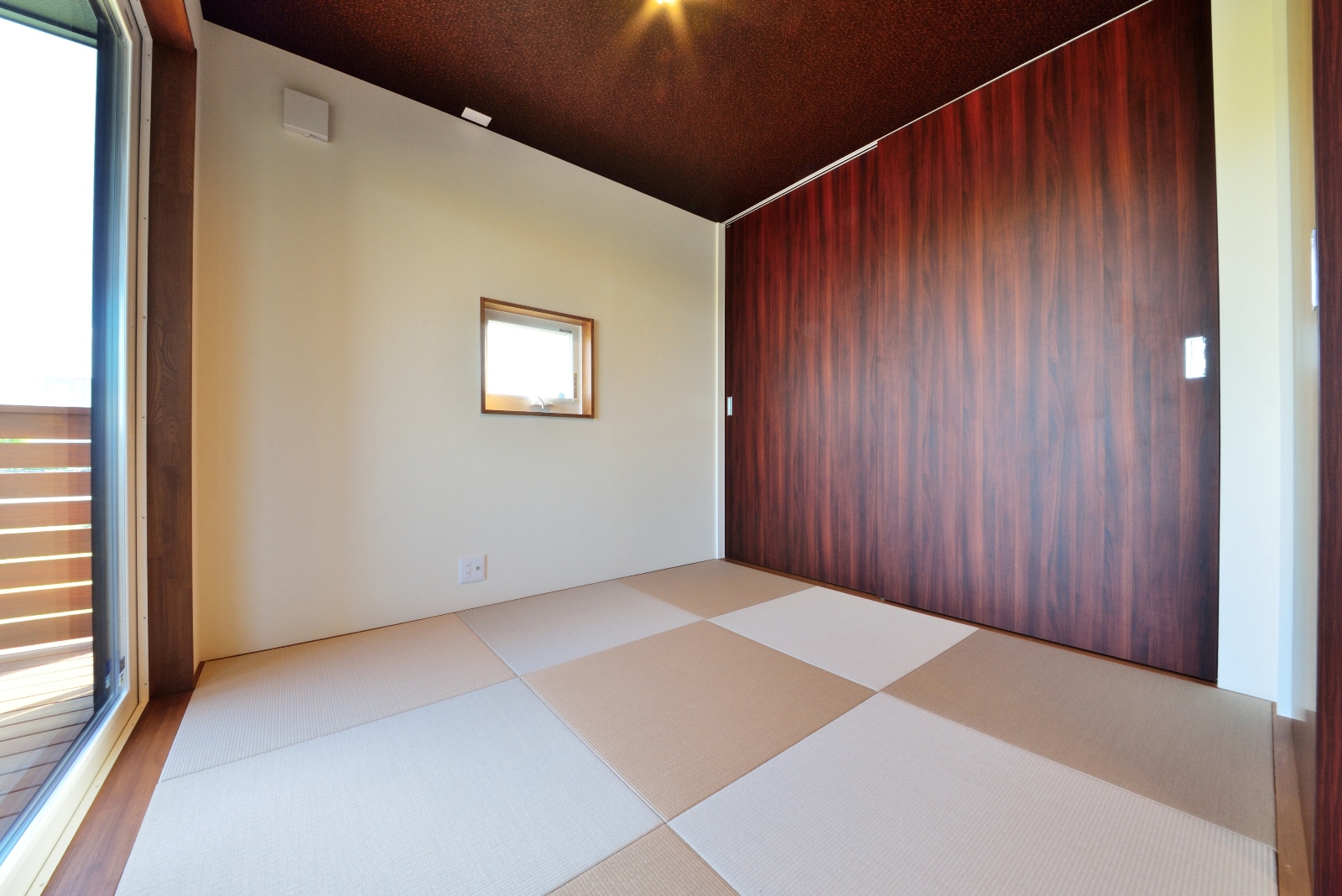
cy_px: 448
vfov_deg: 90.1
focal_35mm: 12
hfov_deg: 112.6
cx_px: 671
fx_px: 447
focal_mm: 12
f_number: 16
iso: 100
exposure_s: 1/2
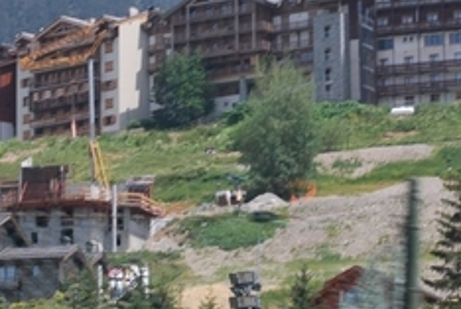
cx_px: 284
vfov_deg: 6.5
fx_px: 2711
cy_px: 19
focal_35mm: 211
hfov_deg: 9.7
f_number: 8
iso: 100
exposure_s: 1/250
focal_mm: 55
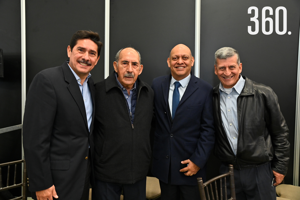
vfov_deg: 42.3
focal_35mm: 31
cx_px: 150
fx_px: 258
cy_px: 100
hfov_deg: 60.3
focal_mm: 31
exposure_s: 1/160
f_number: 5.6
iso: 2000
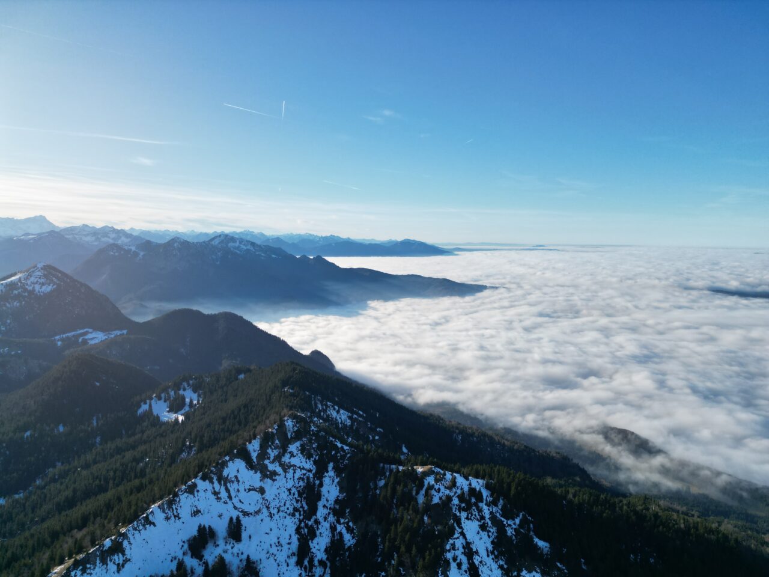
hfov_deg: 71.6
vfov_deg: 56.8
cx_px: 384
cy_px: 288
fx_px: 533
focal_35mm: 24
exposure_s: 1/4000
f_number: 1.7
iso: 150
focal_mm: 6.72
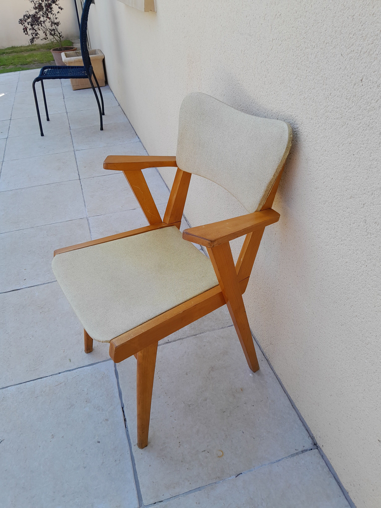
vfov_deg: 67.3
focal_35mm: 26
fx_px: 382
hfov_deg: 53.1
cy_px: 254
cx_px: 190
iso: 40
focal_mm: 3.98
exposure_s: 1/103
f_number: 1.8
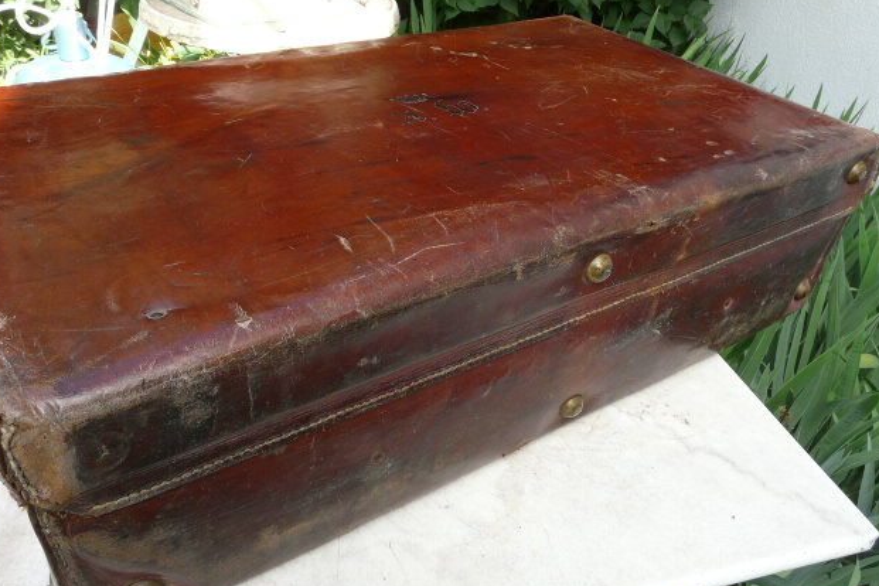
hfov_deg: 61.9
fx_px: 732
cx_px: 435
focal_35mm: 30
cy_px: 286
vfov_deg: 43.6
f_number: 4
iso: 100
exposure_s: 1/160
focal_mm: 4.6
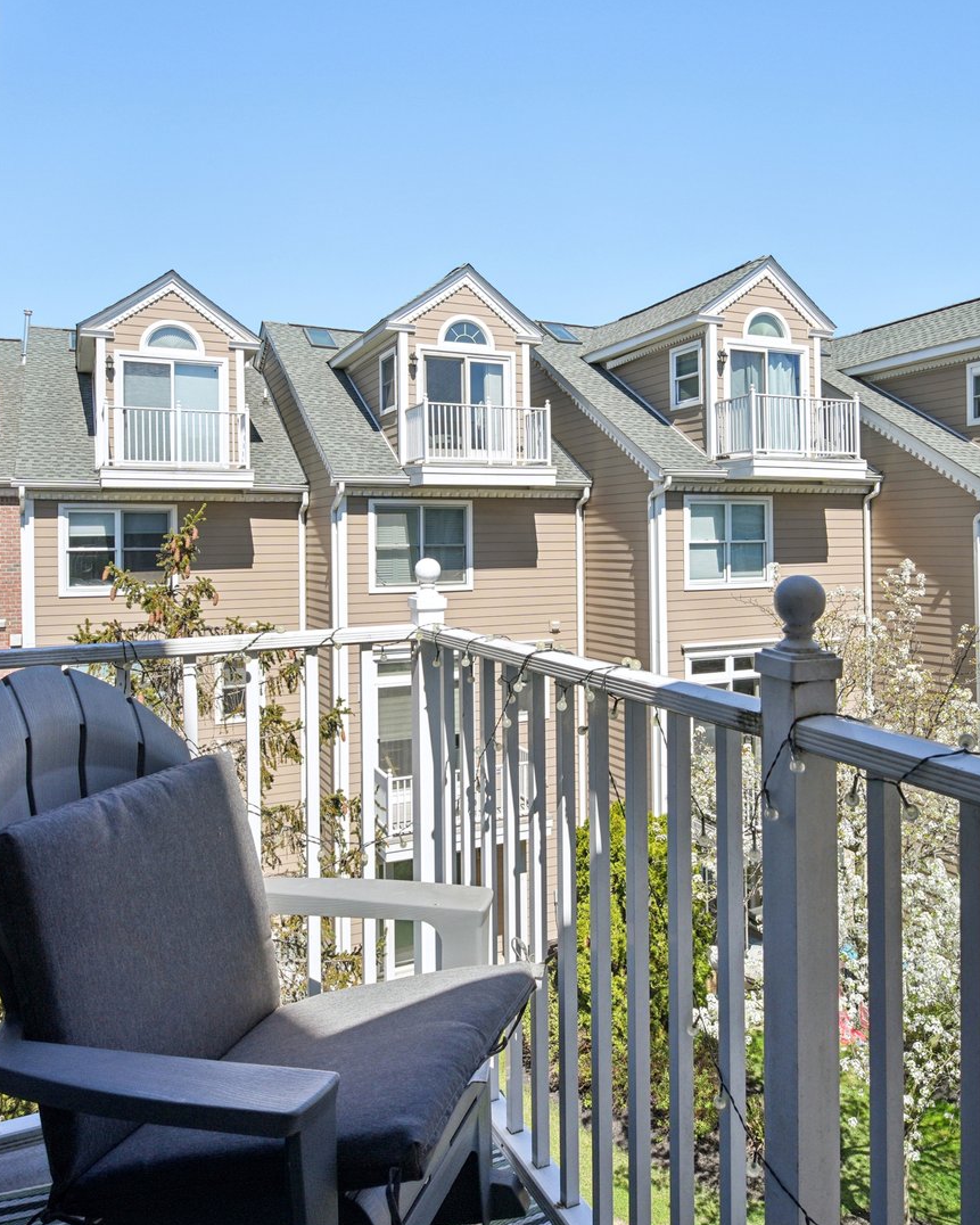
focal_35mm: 25
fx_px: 906
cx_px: 608
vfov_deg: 67.8
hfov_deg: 56.2
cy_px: 537
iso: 100
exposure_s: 1/160
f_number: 9
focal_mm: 14
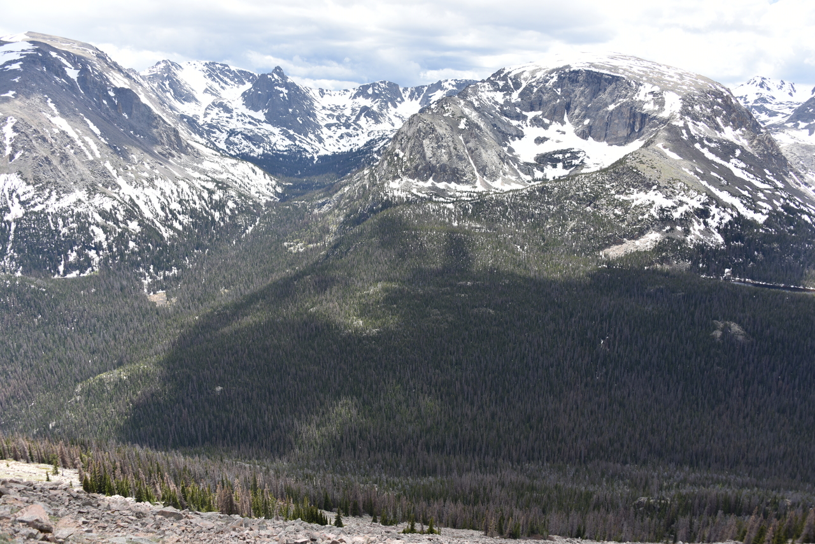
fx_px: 634
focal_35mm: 28
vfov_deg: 46.4
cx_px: 408
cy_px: 272
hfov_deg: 65.5
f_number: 7.1
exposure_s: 1/200
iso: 100
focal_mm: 28
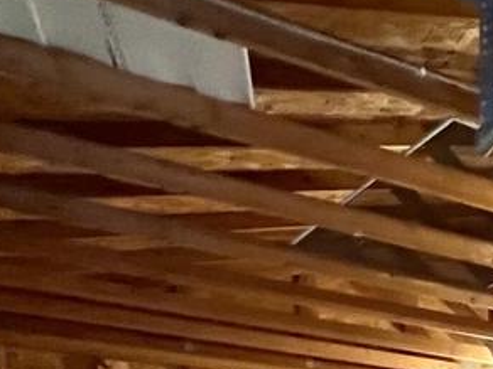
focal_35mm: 57
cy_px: 622
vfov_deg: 20.2
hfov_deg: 21.2
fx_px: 812
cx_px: 907
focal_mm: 1.57
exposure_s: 1/60
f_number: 1.8
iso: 800
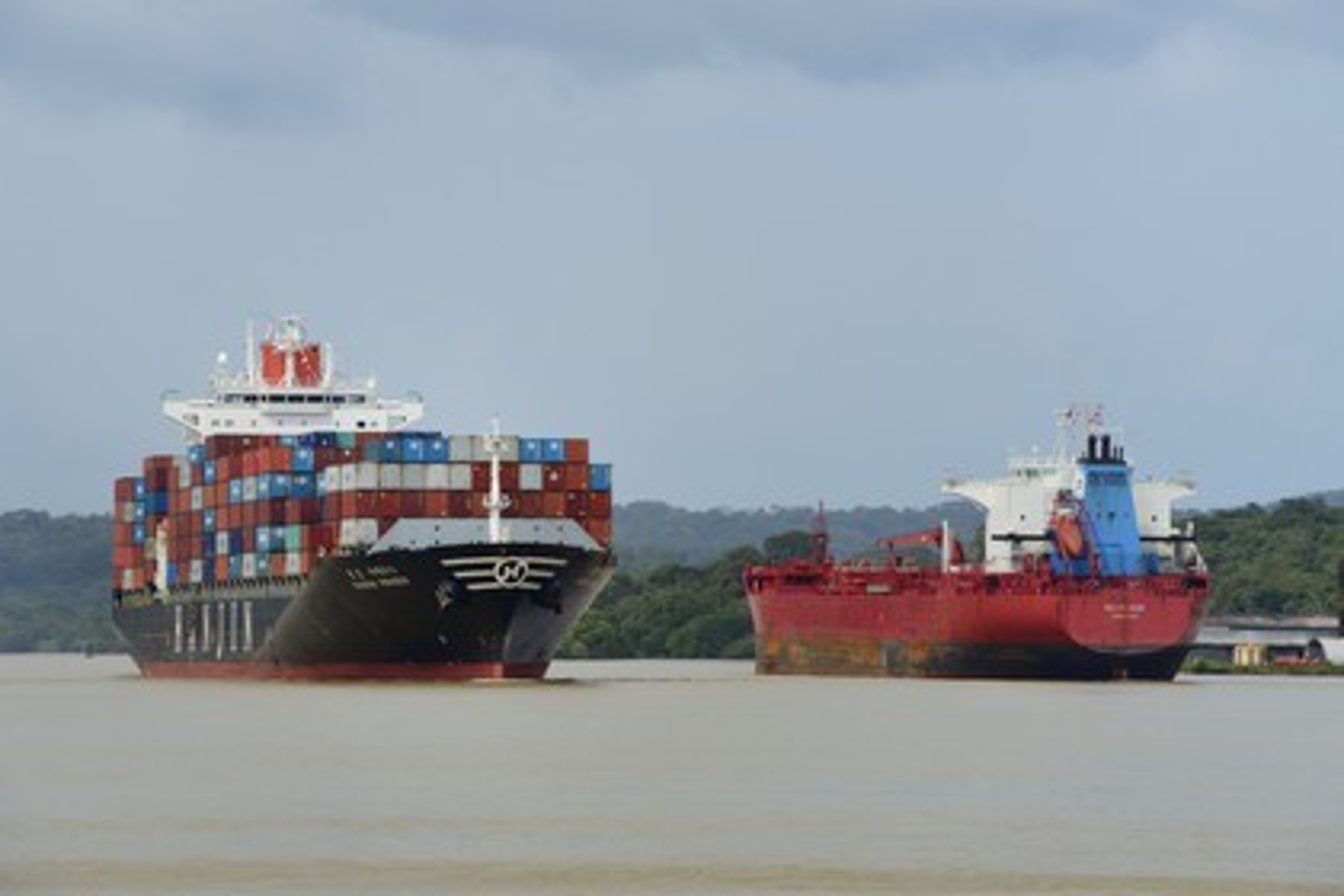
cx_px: 672
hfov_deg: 10.3
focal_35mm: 200
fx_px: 7466
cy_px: 448
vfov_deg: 6.9
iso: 200
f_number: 13
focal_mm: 200
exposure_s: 1/250
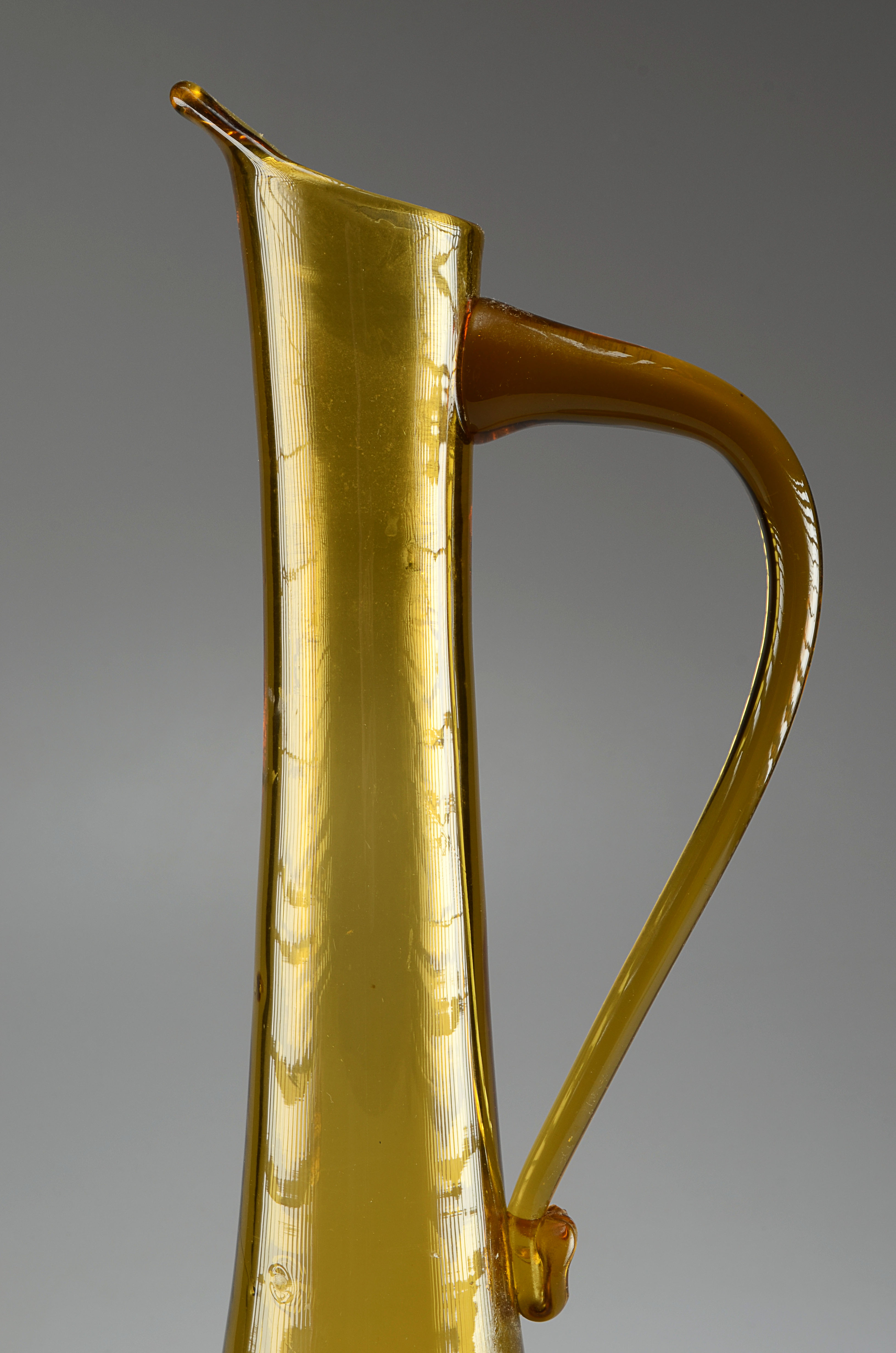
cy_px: 676
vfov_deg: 32.0
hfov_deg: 21.5
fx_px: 2362
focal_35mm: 63
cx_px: 448
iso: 100
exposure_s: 1/80
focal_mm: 42
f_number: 14
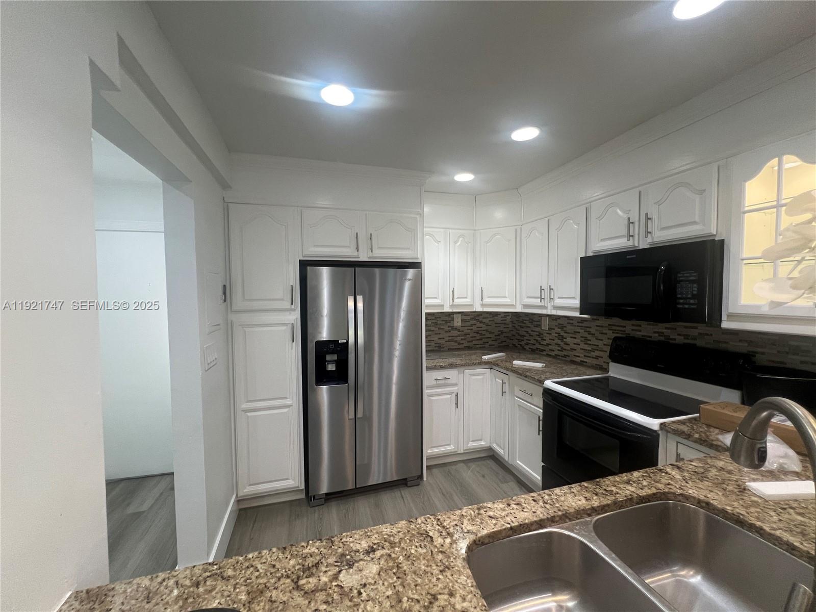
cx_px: 408
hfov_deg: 106.2
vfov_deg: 89.9
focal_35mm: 13
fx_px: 306
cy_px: 306
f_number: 1.8
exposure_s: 1/120
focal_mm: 1.57
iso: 160
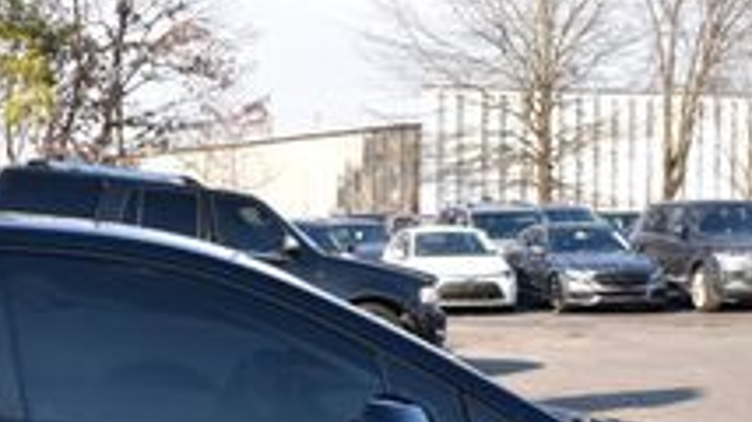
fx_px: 1873
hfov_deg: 22.0
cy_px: 387
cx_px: 28
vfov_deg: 12.7
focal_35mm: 94
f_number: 10
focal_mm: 20
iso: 400
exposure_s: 1/250
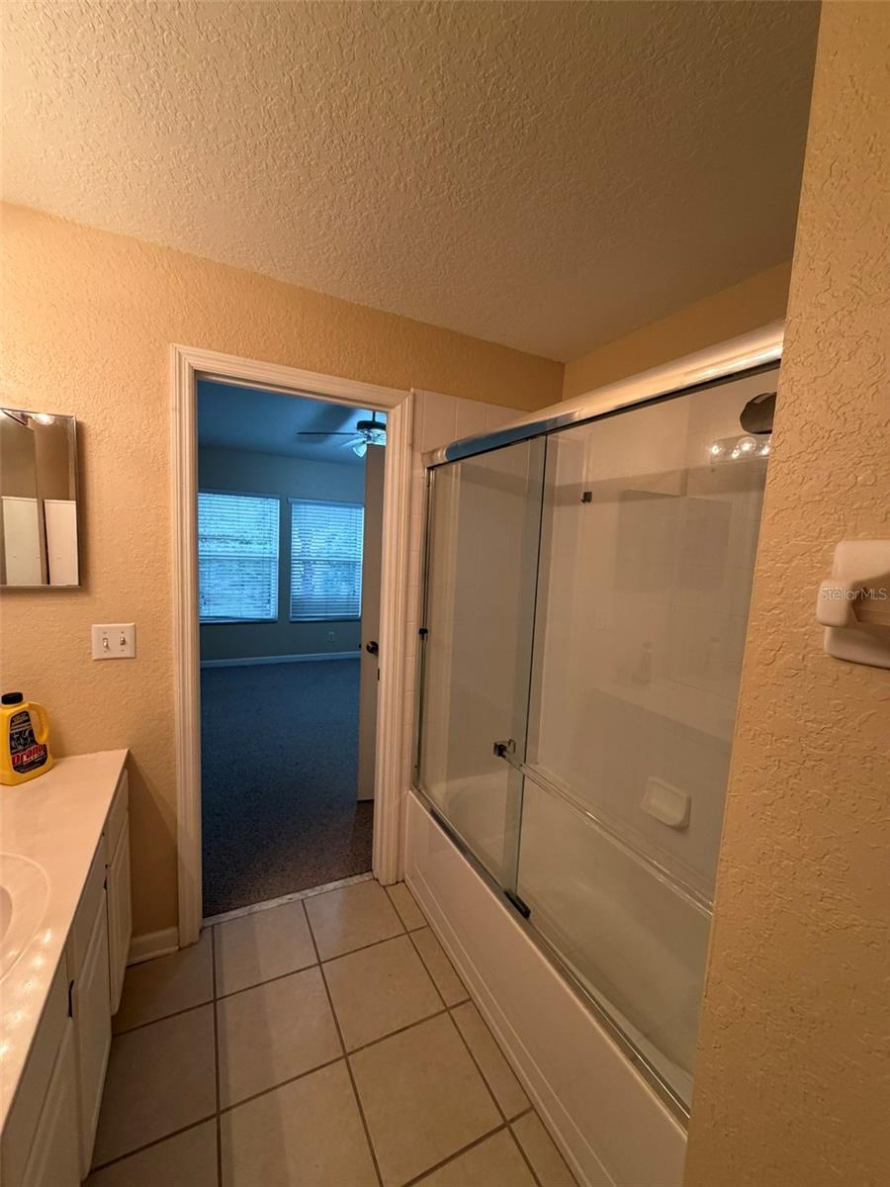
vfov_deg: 102.1
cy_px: 594
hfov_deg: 85.7
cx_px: 445
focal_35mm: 14
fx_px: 480
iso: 320
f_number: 2.2
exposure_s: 1/120
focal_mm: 2.22
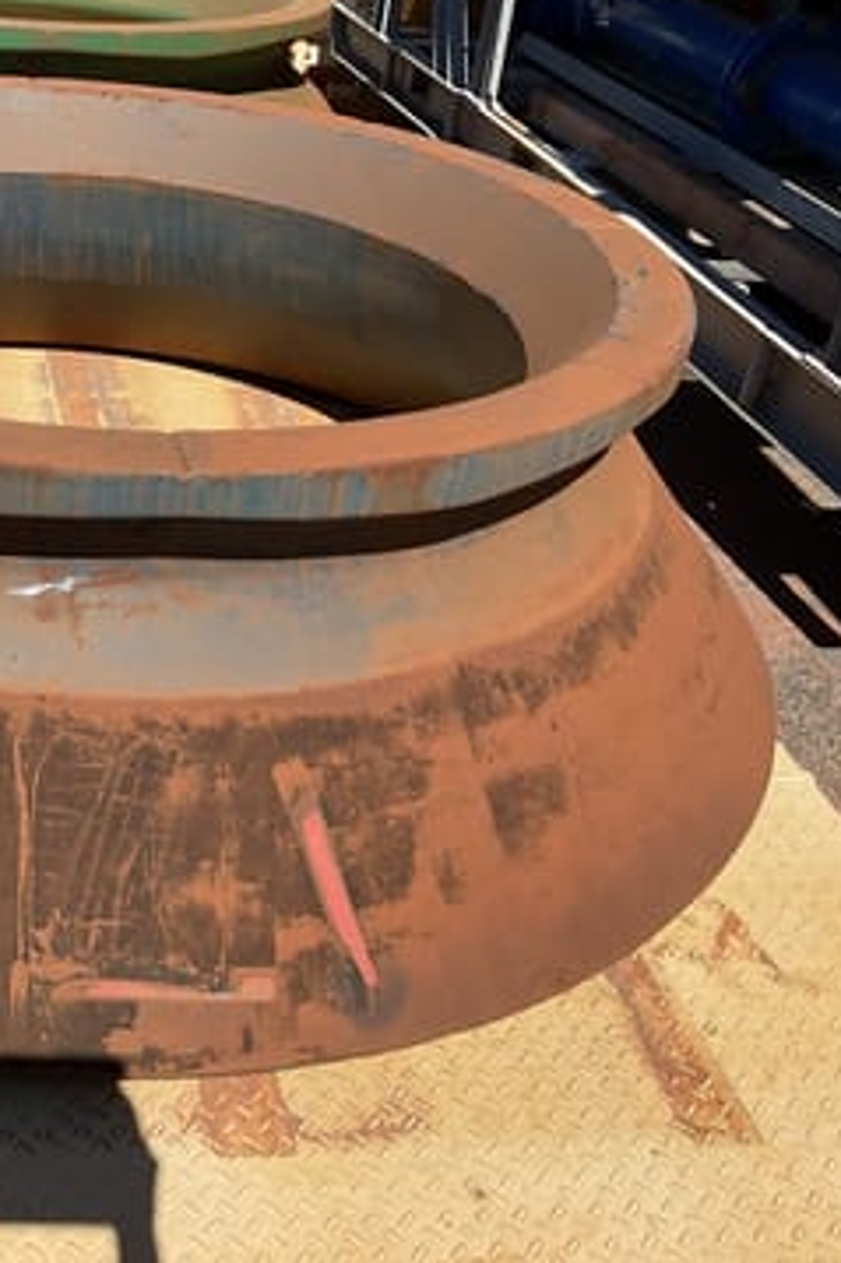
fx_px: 1473
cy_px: 607
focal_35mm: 42
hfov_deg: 30.2
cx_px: 53
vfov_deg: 46.4
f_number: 1.8
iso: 16
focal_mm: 3
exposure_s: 1/2801
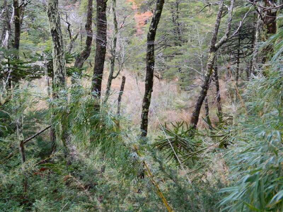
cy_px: 106
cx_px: 142
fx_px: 335
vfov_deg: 35.1
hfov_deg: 45.8
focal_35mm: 41
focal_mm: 7.3
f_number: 3.5
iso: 80
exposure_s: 1/30
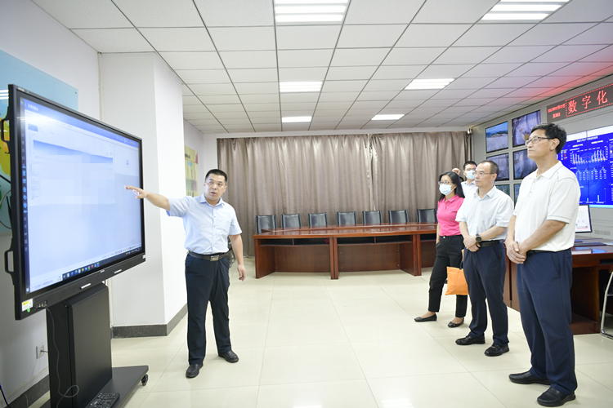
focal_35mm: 24
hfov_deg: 73.7
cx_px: 306
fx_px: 409
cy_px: 204
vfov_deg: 53.1
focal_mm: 24
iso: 1000
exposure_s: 1/60
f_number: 2.8
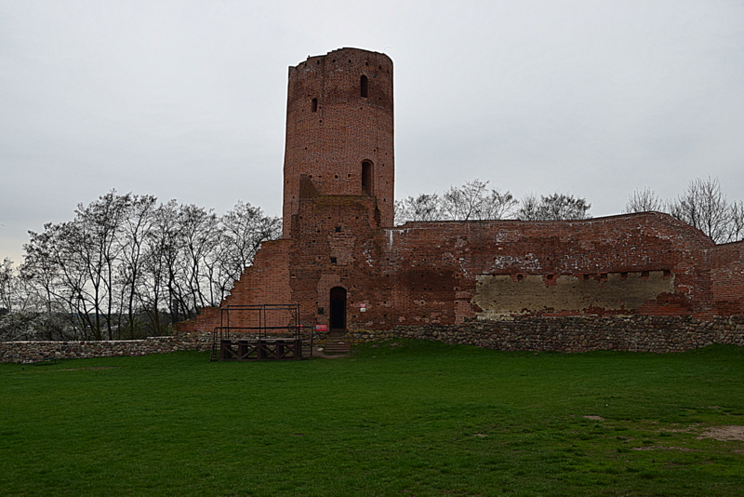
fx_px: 744
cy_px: 248
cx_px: 372
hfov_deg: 53.1
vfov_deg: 36.9
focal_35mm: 36
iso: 400
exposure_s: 1/125
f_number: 9
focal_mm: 24
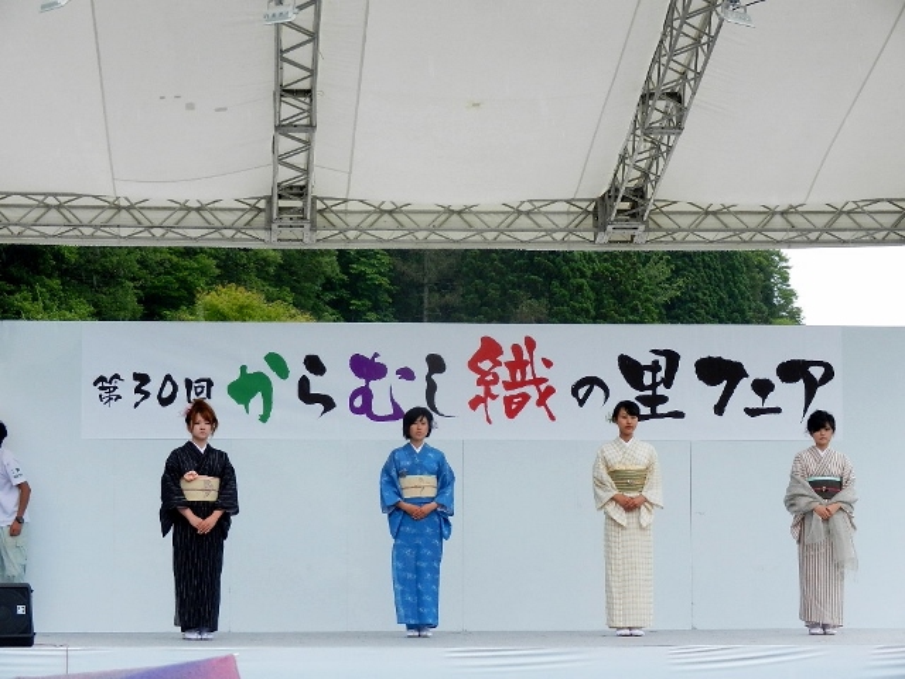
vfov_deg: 16.2
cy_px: 340
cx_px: 452
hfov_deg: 21.5
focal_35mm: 91
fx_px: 2379
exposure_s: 1/500
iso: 160
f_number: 4.9
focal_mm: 16.3
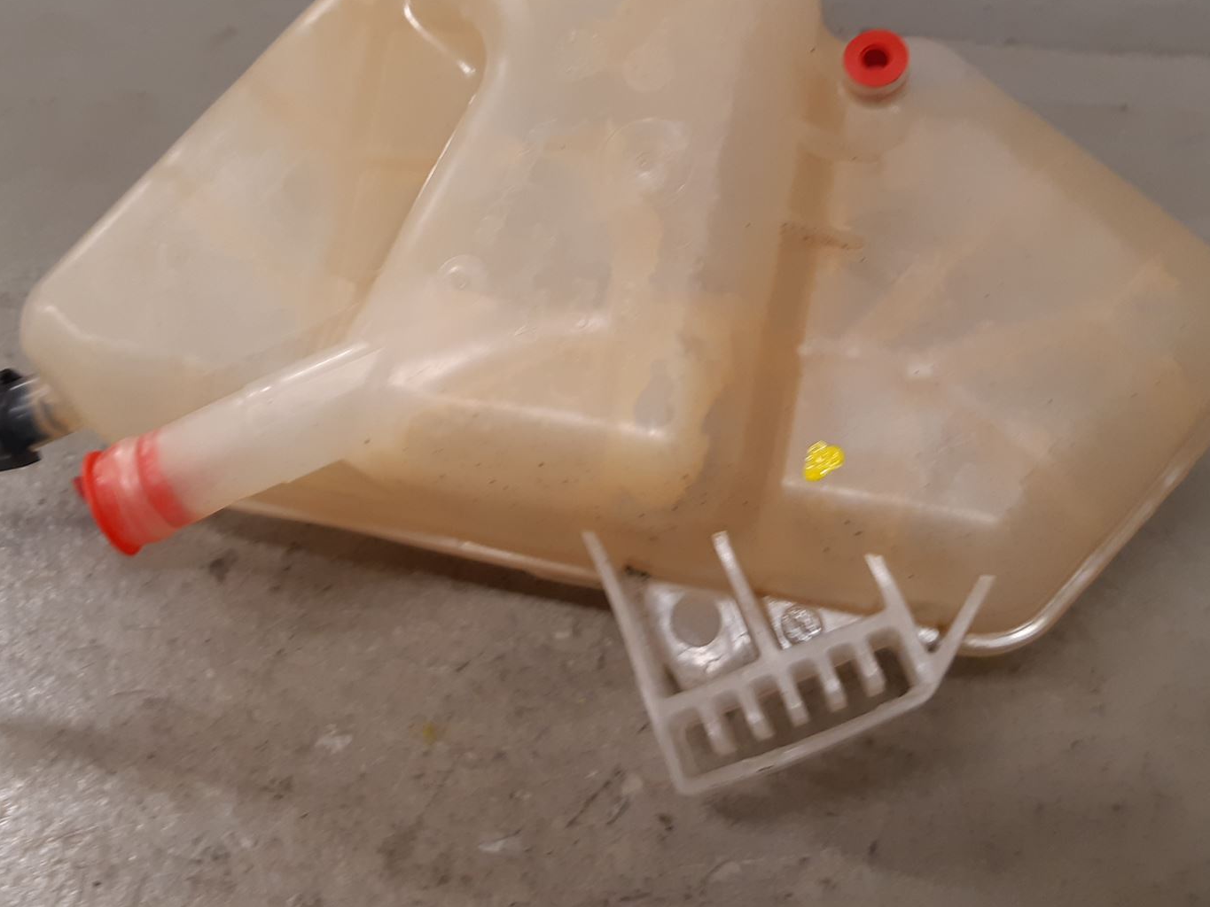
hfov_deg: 47.7
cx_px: 508
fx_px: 1363
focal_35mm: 39
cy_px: 277
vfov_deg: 36.3
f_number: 1.7
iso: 100
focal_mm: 3.93
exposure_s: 1/50
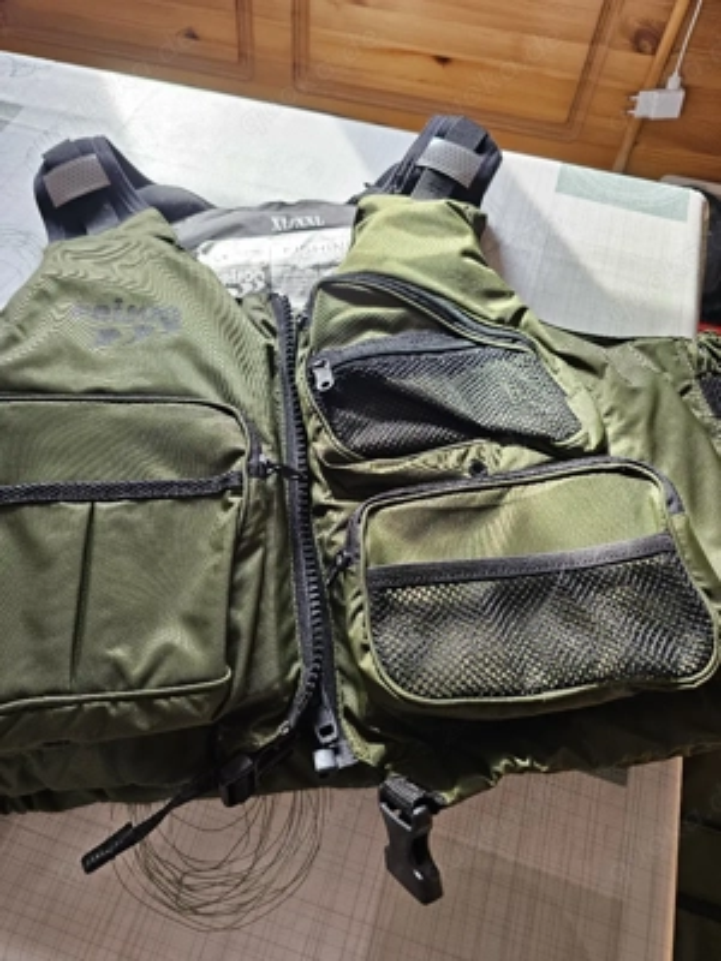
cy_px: 480
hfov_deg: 58.9
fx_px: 639
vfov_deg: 73.9
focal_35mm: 23
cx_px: 360
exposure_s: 1/101
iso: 100
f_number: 1.7
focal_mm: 6.3
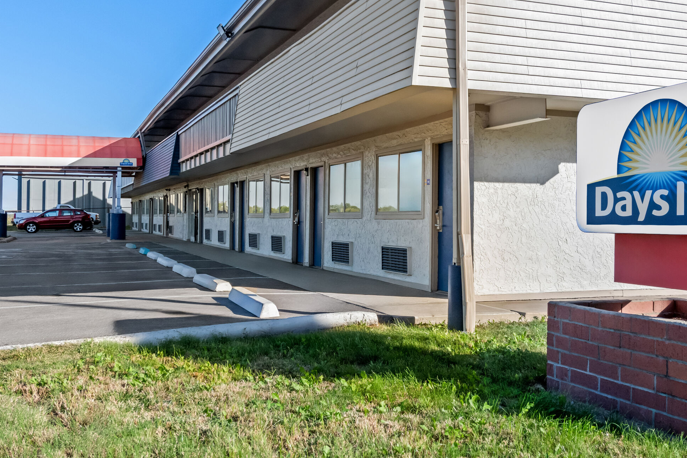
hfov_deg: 51.7
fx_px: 706
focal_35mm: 37
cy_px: 183
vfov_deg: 35.8
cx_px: 401
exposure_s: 1/500
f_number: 9
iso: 400
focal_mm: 24
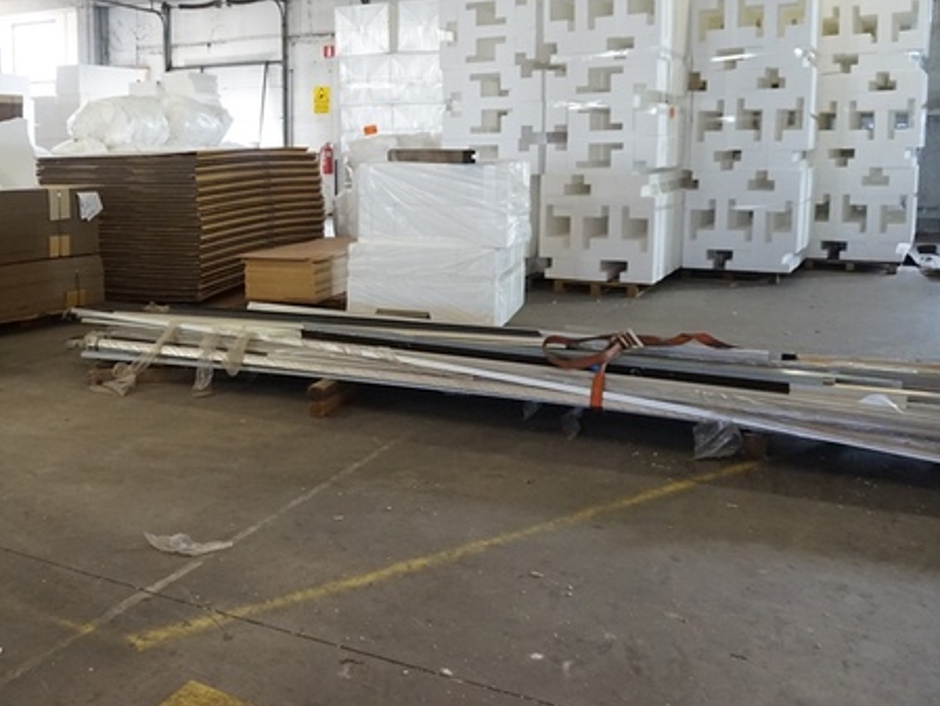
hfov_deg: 47.8
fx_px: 1005
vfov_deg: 38.4
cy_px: 264
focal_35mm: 37
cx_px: 208
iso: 2000
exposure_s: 1/160
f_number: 3.5
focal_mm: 16
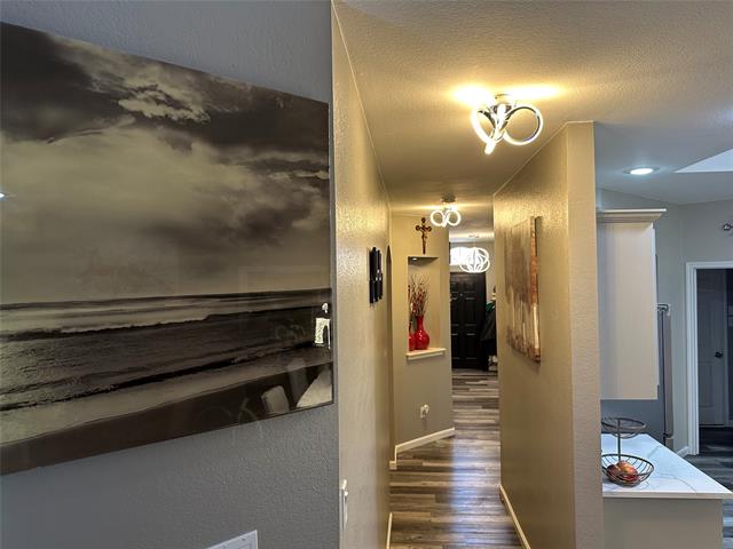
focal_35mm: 24
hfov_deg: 71.6
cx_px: 366
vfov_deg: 56.8
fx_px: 508
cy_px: 274
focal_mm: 6.86
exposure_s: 1/60
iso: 200
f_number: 1.78
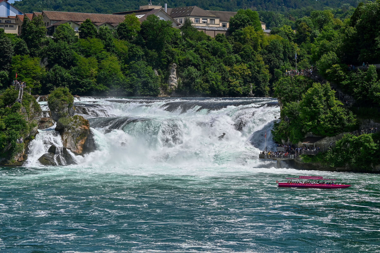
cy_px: 126
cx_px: 190
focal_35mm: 105
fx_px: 1108
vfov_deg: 13.0
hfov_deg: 19.5
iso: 400
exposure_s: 1/1600
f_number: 10
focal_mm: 105
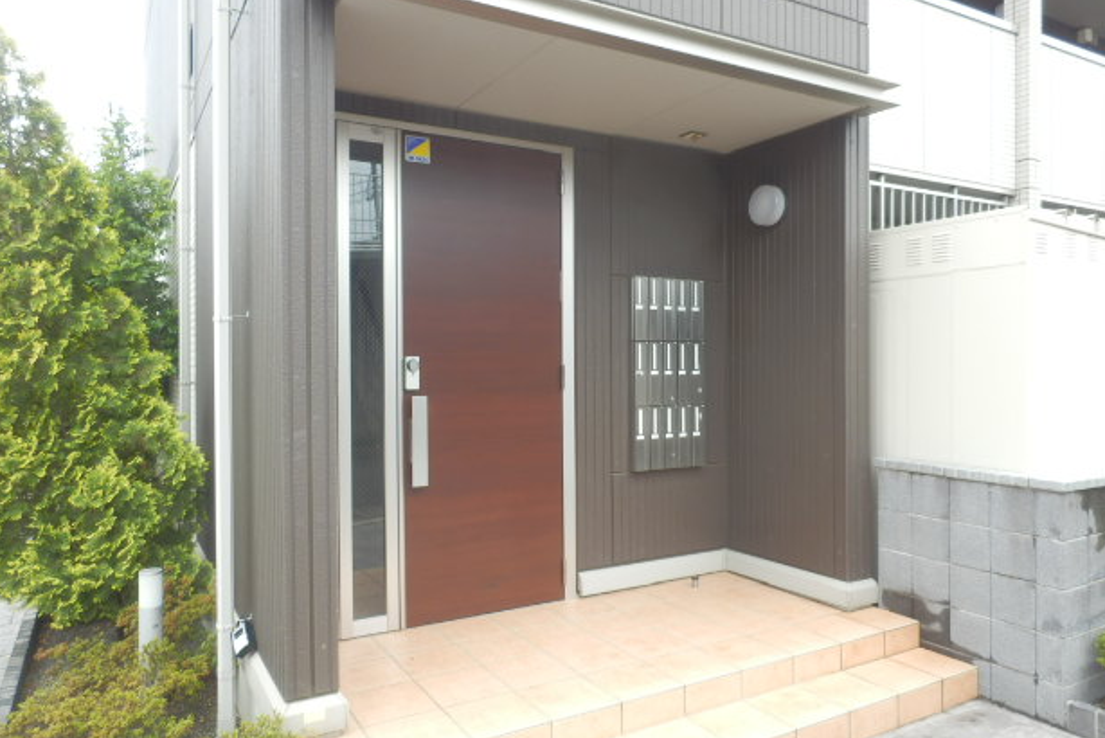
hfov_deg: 69.4
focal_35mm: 26
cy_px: 367
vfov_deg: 49.6
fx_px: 798
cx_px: 558
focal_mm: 4.2
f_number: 3
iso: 80
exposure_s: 1/30
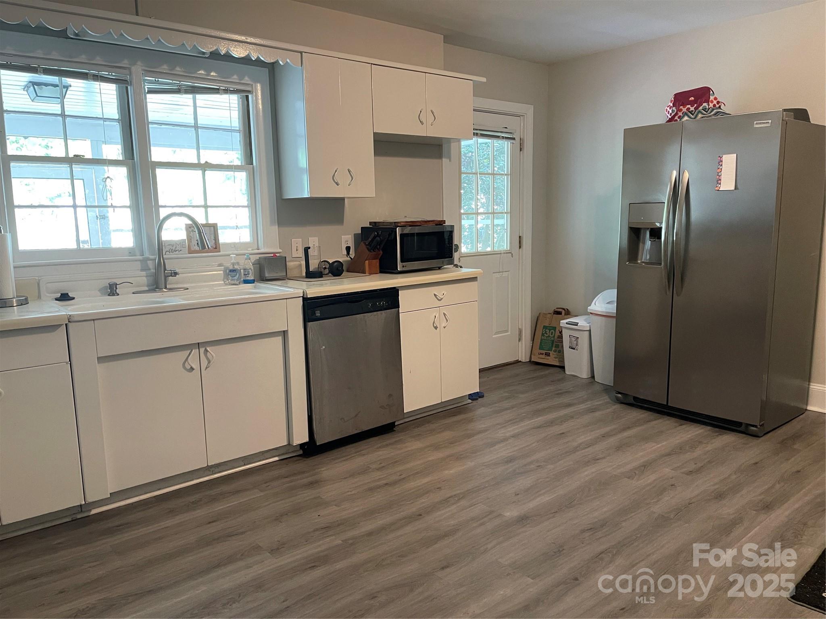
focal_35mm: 26
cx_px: 413
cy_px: 310
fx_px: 620
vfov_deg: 53.1
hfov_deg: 67.3
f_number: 1.6
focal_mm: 5.1
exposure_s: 1/60
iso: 320
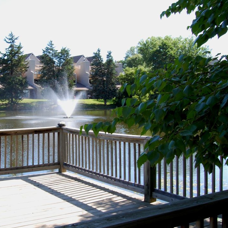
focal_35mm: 47
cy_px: 116
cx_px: 66
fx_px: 350
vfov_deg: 36.1
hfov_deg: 35.5
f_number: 16
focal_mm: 24
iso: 200
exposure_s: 1/30
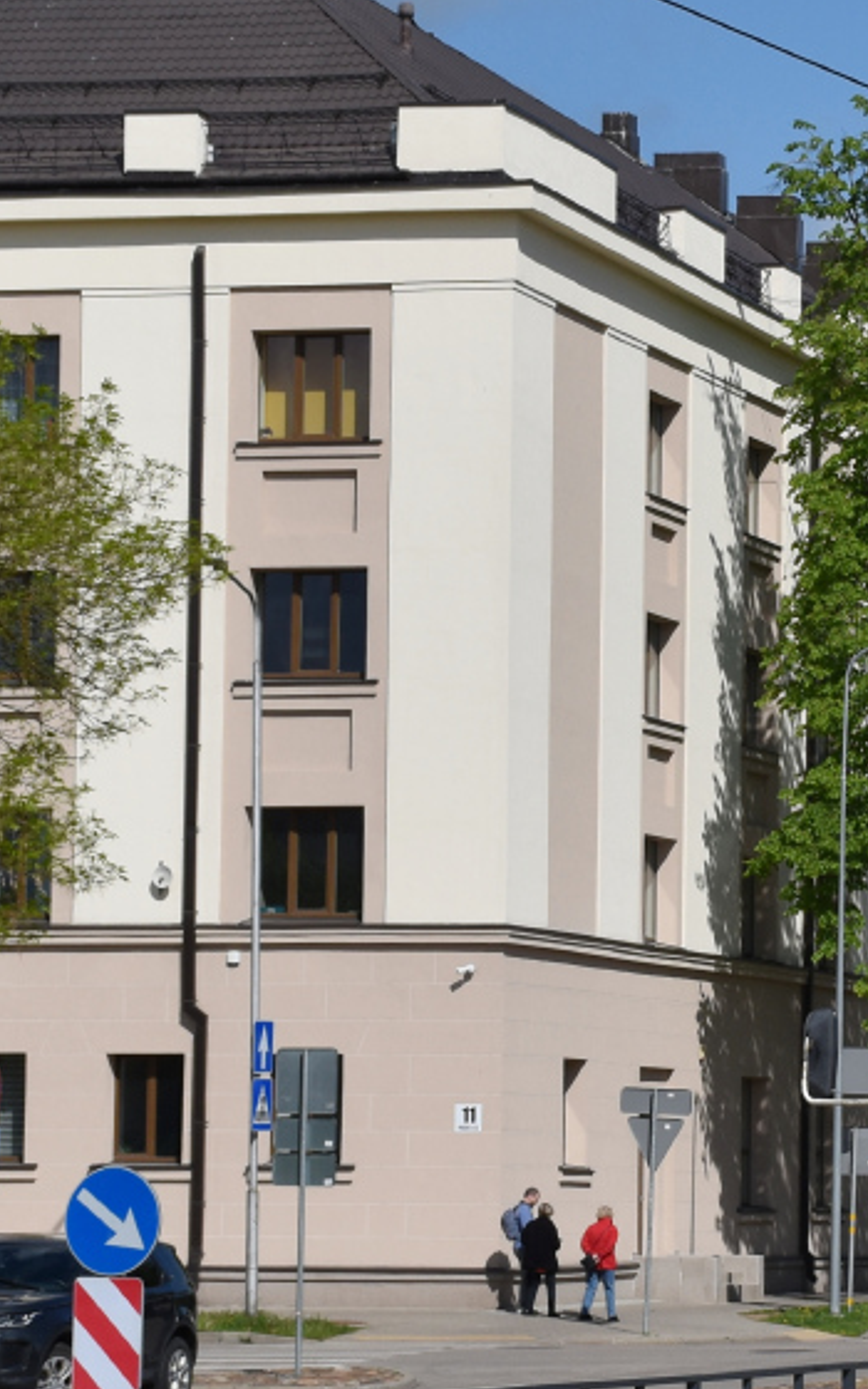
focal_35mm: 124
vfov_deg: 16.8
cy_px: 841
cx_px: 1307
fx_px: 4700
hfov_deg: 10.2
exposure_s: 1/800
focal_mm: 35
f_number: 8
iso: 100
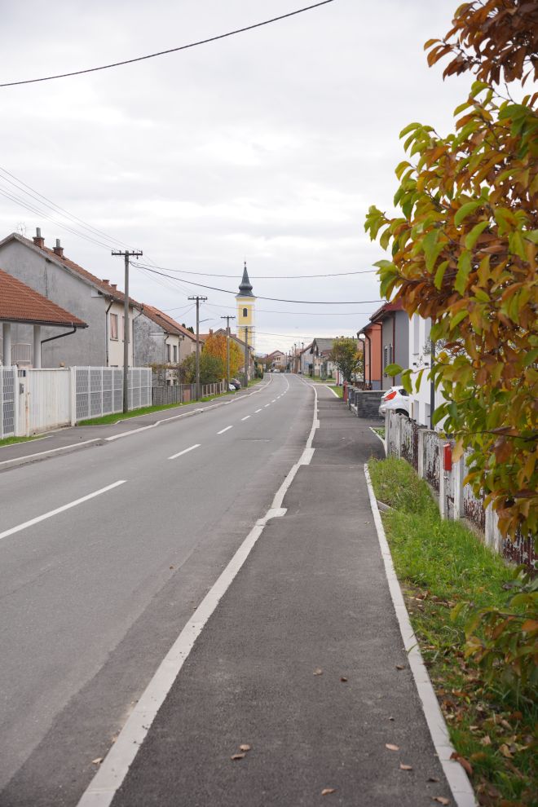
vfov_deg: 39.9
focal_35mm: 50
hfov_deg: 27.2
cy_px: 404
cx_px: 269
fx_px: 1113
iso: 100
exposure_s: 1/320
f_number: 4
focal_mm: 33.1
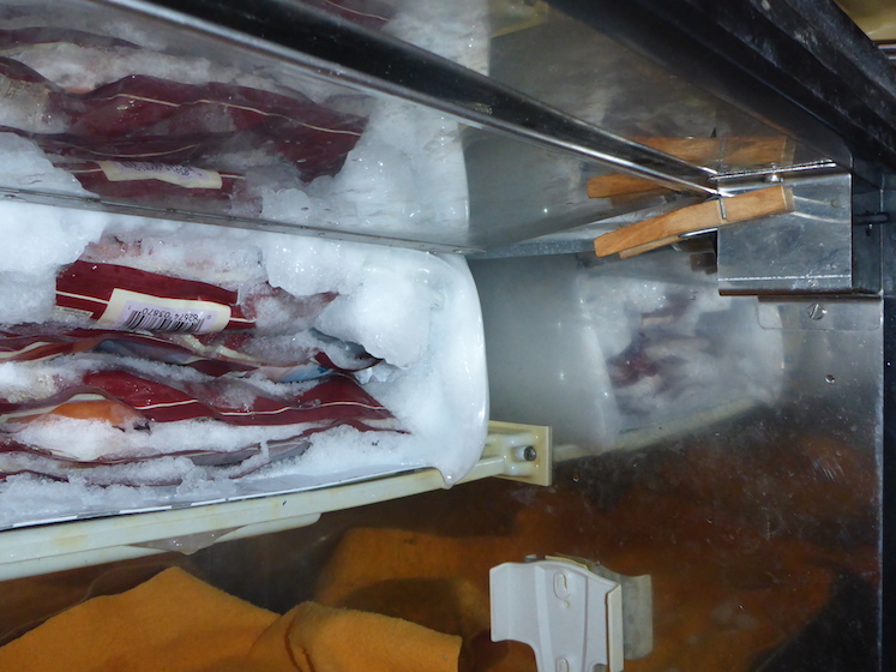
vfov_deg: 46.8
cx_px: 440
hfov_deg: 60.0
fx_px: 776
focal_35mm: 30
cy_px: 316
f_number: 3.3
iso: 640
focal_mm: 4.9
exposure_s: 1/60
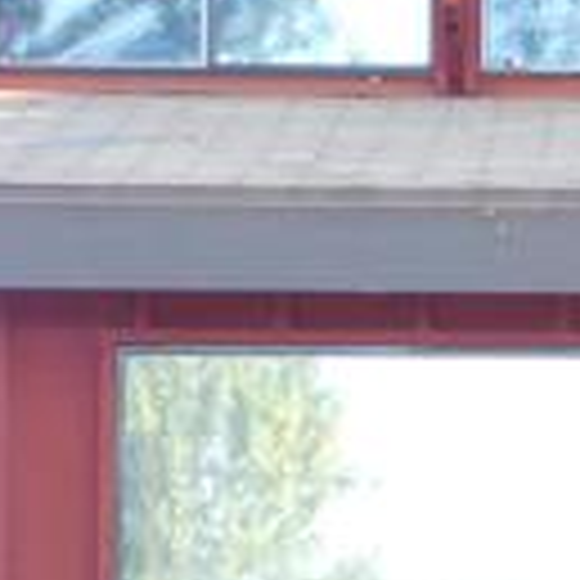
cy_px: 652
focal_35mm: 289
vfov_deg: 6.0
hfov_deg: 6.0
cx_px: 962
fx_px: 5478
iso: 140
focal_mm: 11.7
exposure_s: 1/30
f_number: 4.2
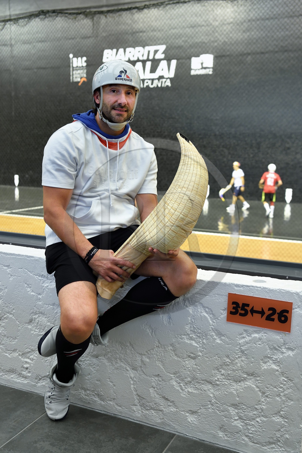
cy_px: 226
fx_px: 478
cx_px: 151
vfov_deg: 50.7
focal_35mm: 38
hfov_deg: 35.1
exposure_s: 1/40
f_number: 4
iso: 1600
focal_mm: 38
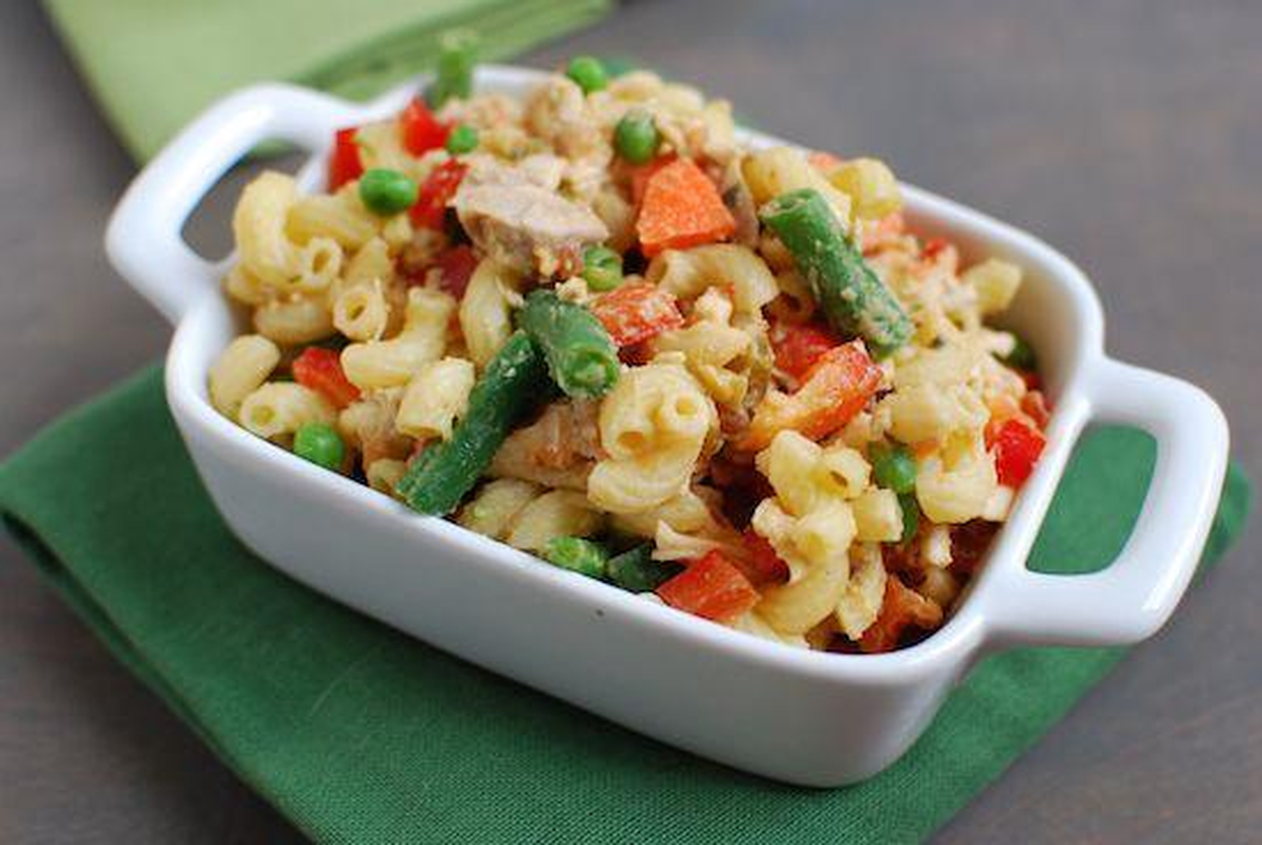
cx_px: 631
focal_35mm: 52
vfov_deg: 25.8
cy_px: 422
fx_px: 1842
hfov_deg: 37.8
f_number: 3.5
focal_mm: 35
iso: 400
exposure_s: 1/80
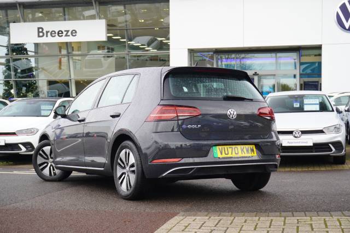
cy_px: 116
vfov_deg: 24.4
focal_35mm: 56
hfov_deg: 36.0
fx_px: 539
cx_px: 175
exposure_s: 1/60
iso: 250
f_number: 5.6
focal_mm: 37
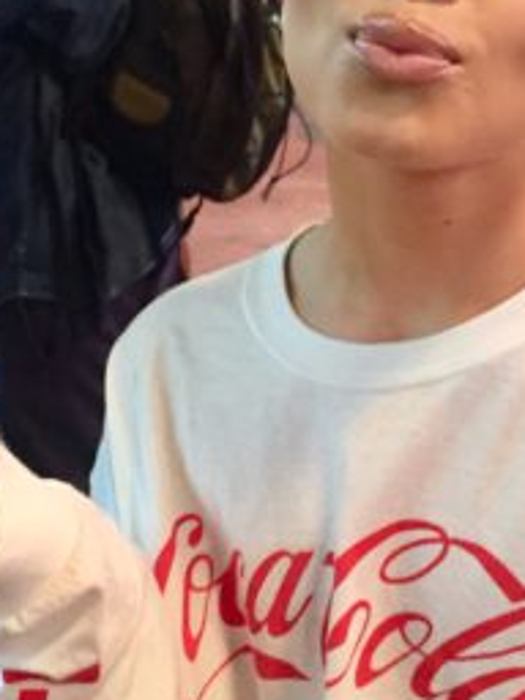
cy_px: 347
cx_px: 358
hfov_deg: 21.5
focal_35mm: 68
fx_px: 1375
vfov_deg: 28.6
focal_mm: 4.15
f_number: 2.2
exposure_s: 1/15
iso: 250
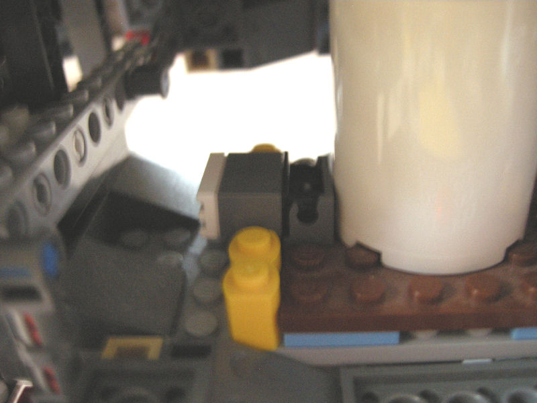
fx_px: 543
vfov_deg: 40.7
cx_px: 268
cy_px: 202
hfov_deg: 52.6
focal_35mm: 35
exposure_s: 1/8.4
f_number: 2.7
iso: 400
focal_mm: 7.5
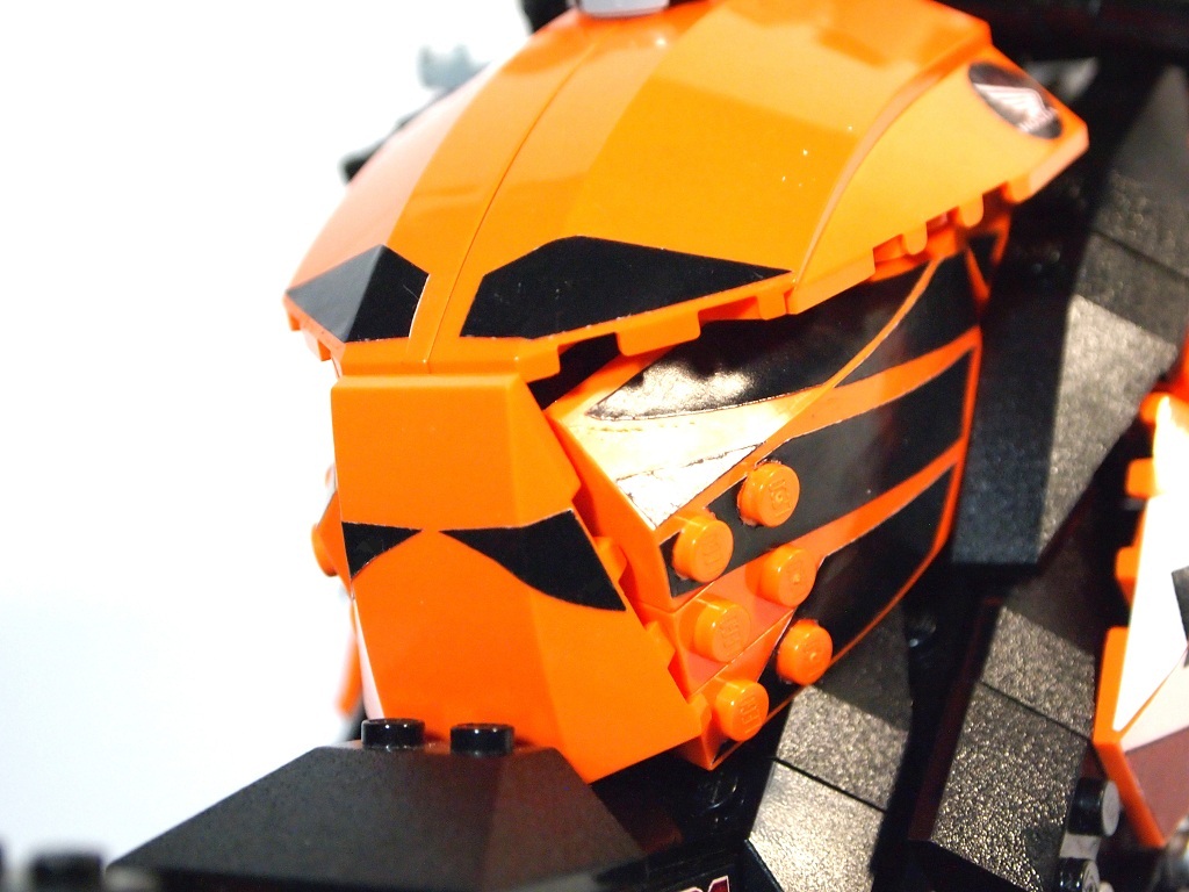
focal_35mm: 84
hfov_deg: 23.3
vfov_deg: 17.6
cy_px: 446
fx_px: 2885
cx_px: 594
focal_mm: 42
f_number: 5.6
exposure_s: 1/100
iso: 1600
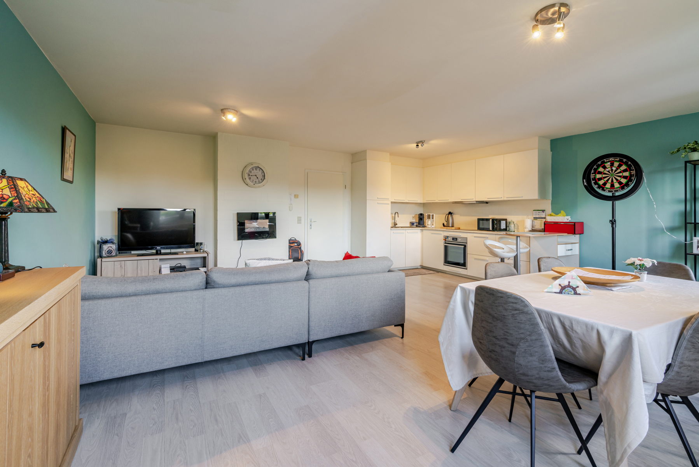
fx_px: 311
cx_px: 350
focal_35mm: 16
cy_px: 234
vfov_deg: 73.8
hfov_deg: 96.7
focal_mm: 16
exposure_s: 1/20
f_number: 11
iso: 250
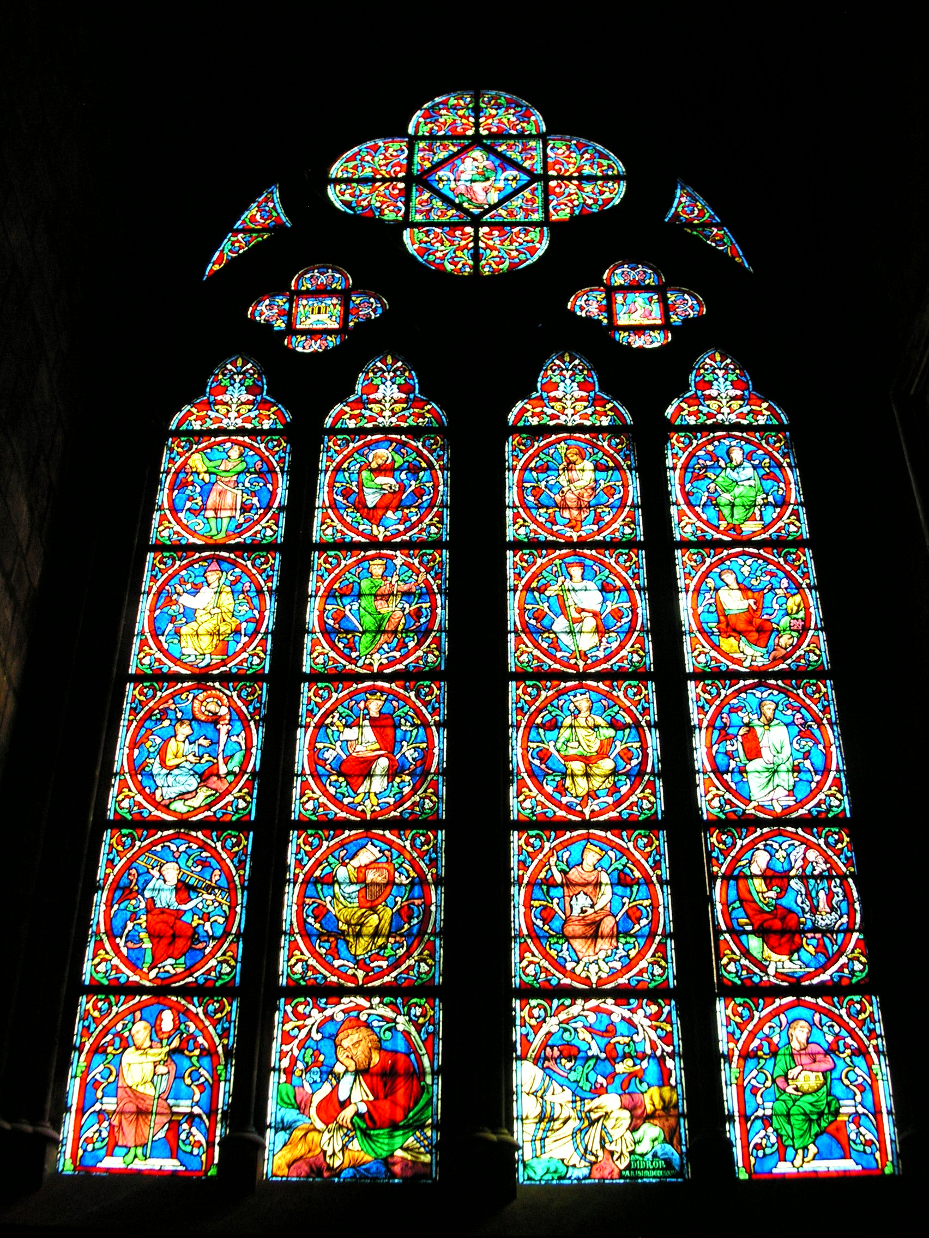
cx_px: 464
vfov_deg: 49.0
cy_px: 619
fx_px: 1360
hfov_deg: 37.7
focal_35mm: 38
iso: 125
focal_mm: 7.8
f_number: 2.8
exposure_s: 1/45
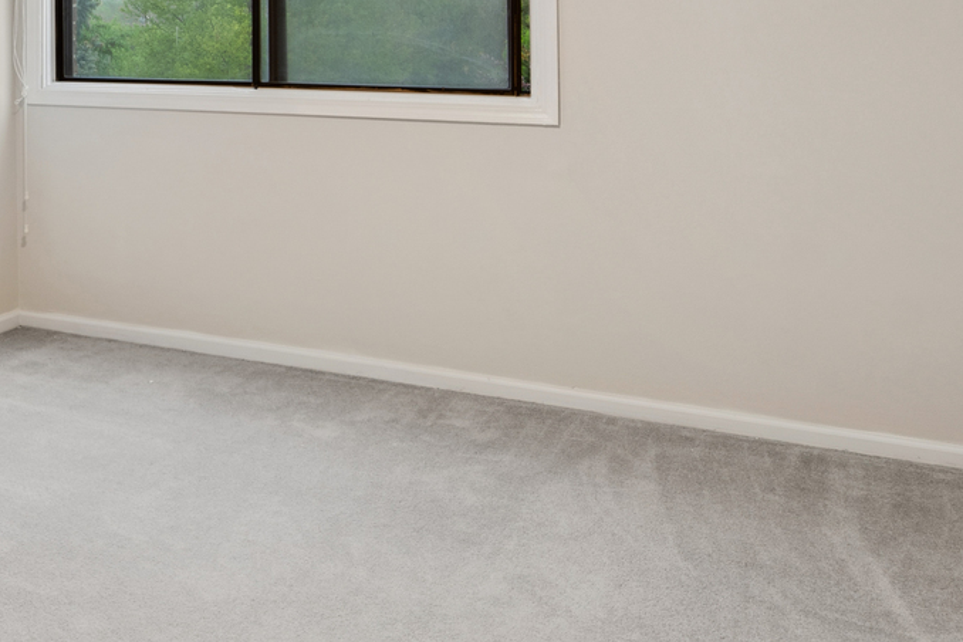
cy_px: 48
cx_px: 99
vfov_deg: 29.7
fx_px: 1150
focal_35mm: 43
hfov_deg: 41.8
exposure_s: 1/4
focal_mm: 12
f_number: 8
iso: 250
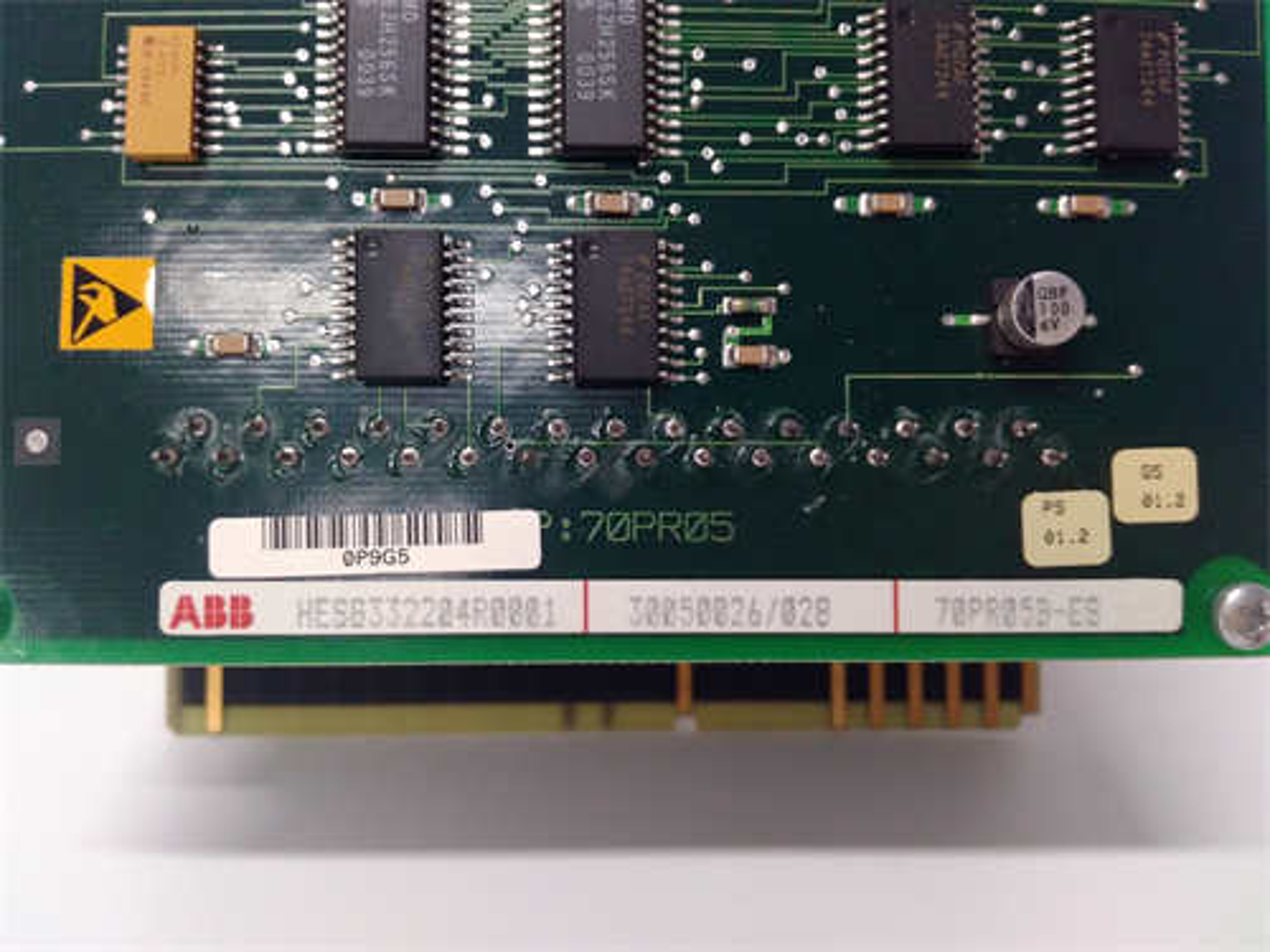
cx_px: 635
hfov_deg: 65.3
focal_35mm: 27
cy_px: 476
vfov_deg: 51.4
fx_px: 991
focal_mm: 3.79
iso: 331
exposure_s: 1/33
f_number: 2
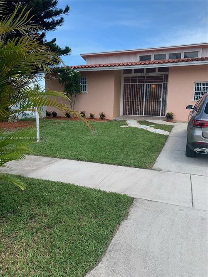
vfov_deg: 67.3
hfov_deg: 53.0
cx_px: 104
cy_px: 138
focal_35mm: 26
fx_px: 208
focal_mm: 4.25
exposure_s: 1/1054
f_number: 1.8
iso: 25
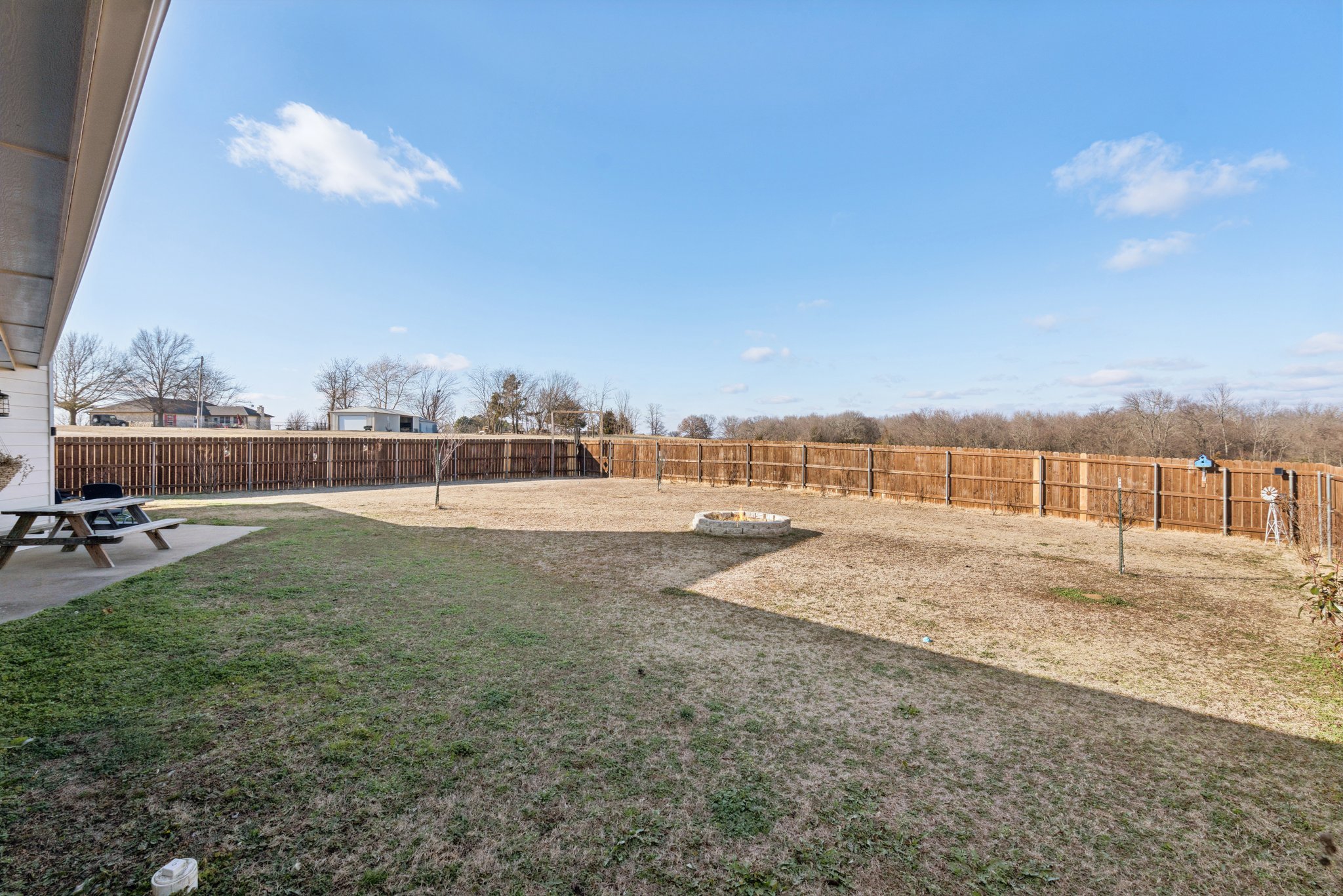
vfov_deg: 73.8
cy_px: 448
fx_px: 597
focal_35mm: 16
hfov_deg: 96.7
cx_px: 672
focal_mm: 16
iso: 200
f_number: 7.1
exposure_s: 1/640
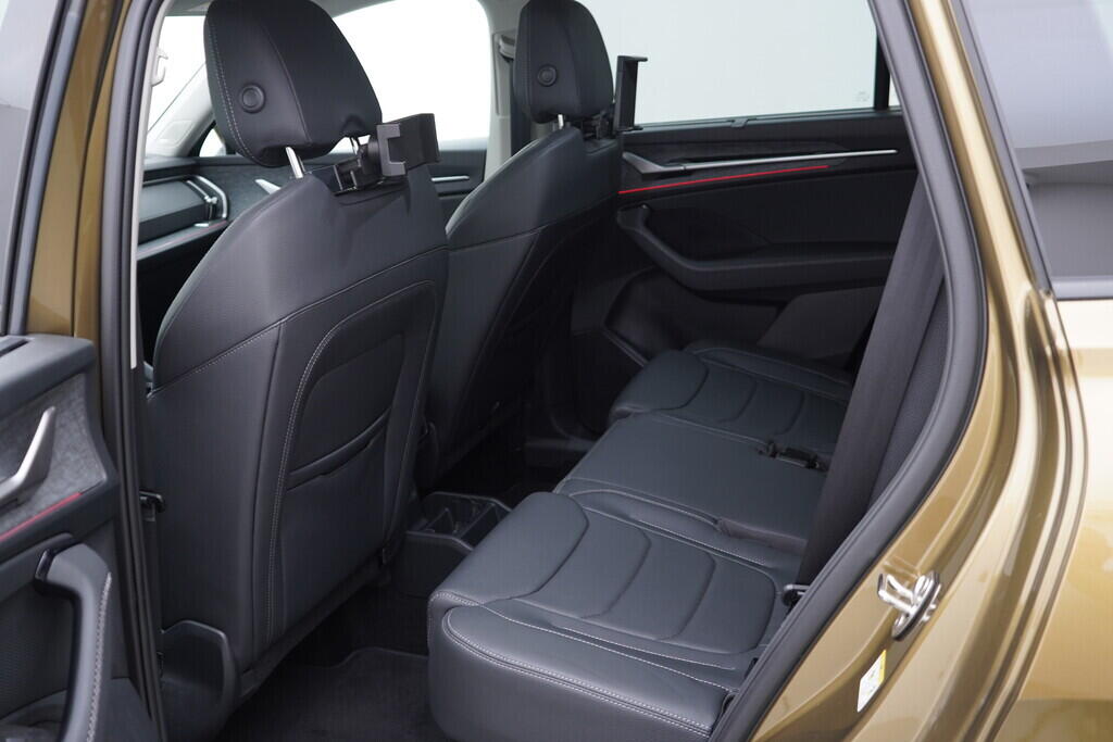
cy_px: 371
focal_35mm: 36
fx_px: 1113
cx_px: 556
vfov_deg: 36.9
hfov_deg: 53.1
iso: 200
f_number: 2.8
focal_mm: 24
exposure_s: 1/40
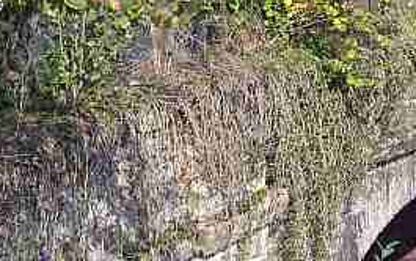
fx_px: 1384
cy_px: 281
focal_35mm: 122
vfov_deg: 10.6
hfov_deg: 17.0
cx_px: 331
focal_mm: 9.9
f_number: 4.1
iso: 64
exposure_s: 1/250
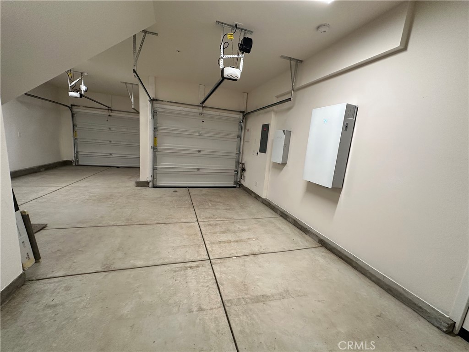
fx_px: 190
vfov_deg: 85.7
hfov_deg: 102.1
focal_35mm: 14
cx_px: 234
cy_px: 176
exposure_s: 1/60
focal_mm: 2.22
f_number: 2.2
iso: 200
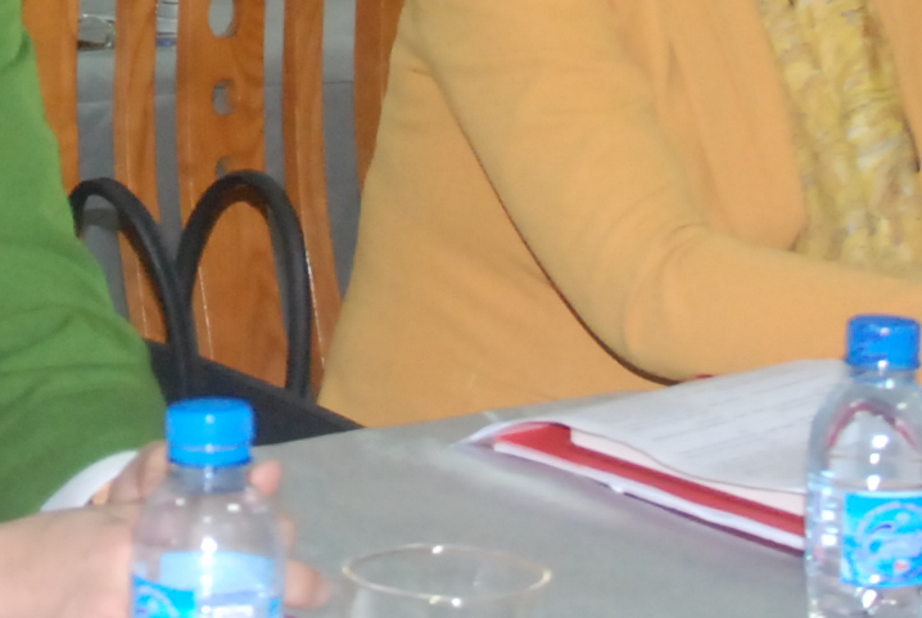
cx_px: 40
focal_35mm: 178
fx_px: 4565
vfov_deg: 7.6
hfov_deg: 11.4
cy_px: -229
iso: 1000
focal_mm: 22
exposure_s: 1/60
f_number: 5
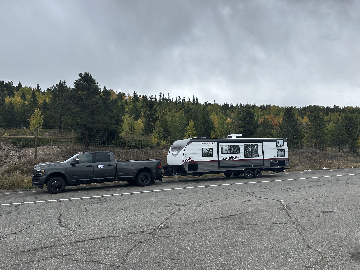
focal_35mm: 24
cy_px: 135
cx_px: 180
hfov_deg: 71.6
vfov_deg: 56.8
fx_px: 250
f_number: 1.78
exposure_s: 1/2525
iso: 80
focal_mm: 6.86
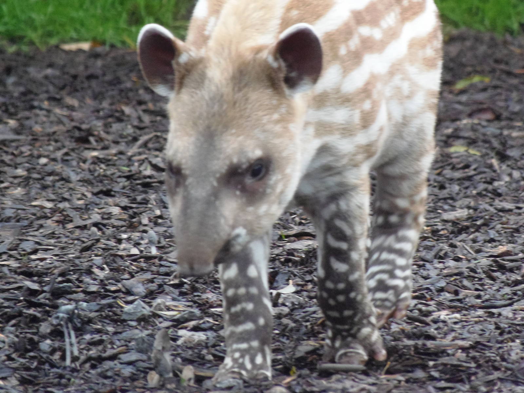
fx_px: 10309
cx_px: 262
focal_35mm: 681
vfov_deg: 2.2
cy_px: 196
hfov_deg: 2.9
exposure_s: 1/200
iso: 400
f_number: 5.3
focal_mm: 126.2
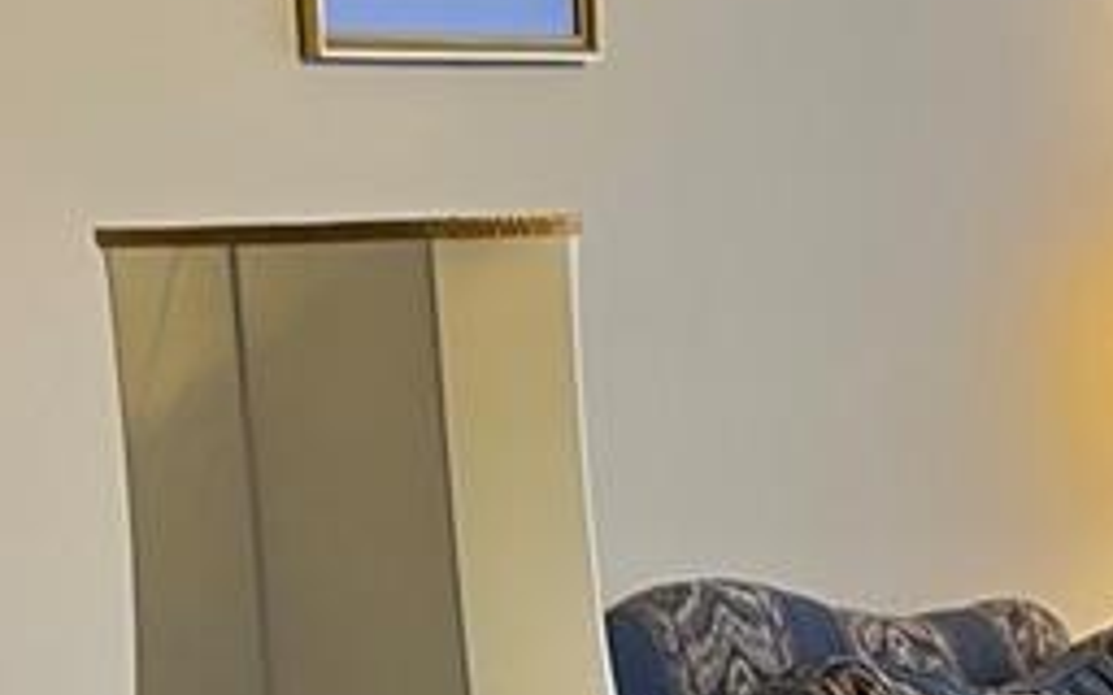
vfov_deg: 9.8
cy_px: 1077
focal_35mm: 129
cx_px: 1148
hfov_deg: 15.8
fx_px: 3913
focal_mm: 5.7
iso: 160
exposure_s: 1/60
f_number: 1.5
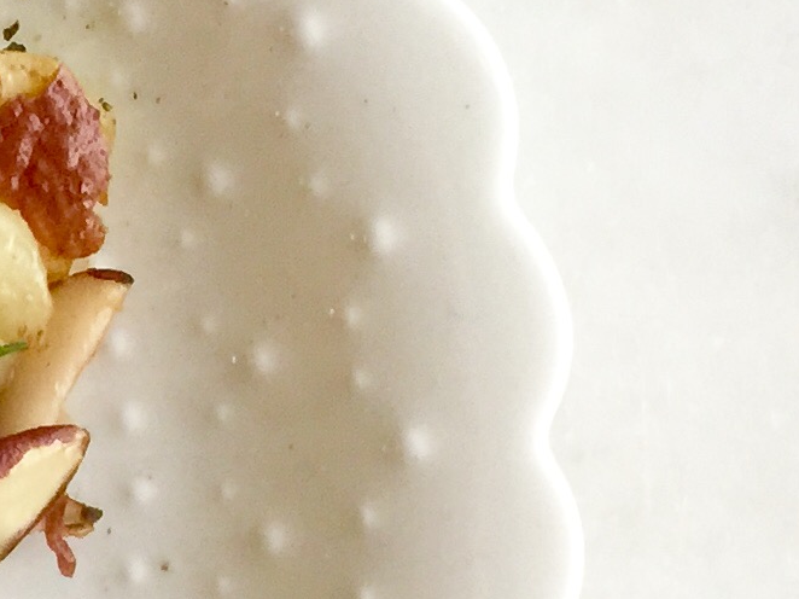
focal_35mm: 143
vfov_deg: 10.3
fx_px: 3300
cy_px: 478
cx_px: -297
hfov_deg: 13.2
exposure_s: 1/15
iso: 100
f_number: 2.2
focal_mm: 4.15
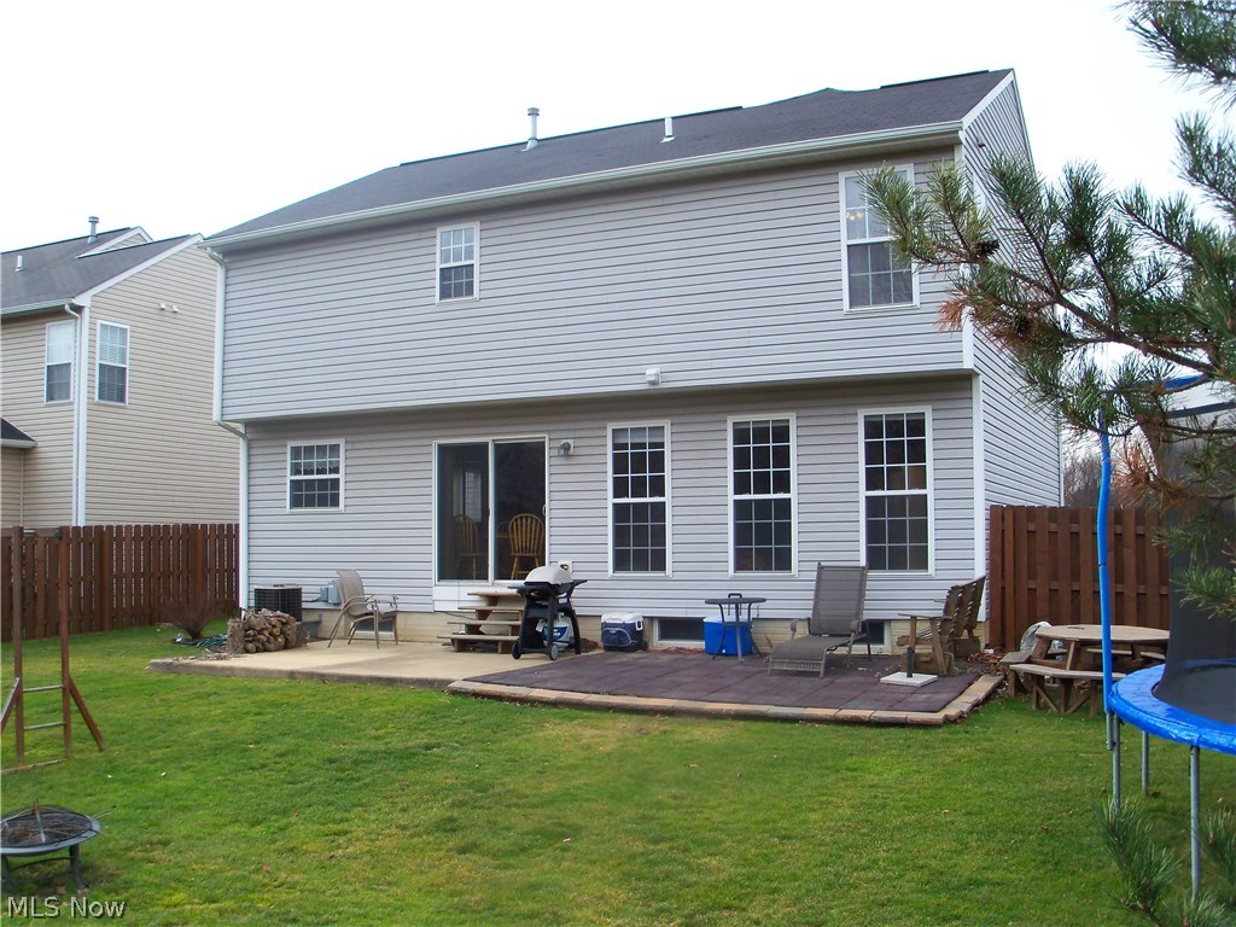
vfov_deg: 40.7
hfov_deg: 52.6
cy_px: 464
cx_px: 618
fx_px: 1250
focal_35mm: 35
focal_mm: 6.3
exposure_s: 1/400
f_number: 3
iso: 64
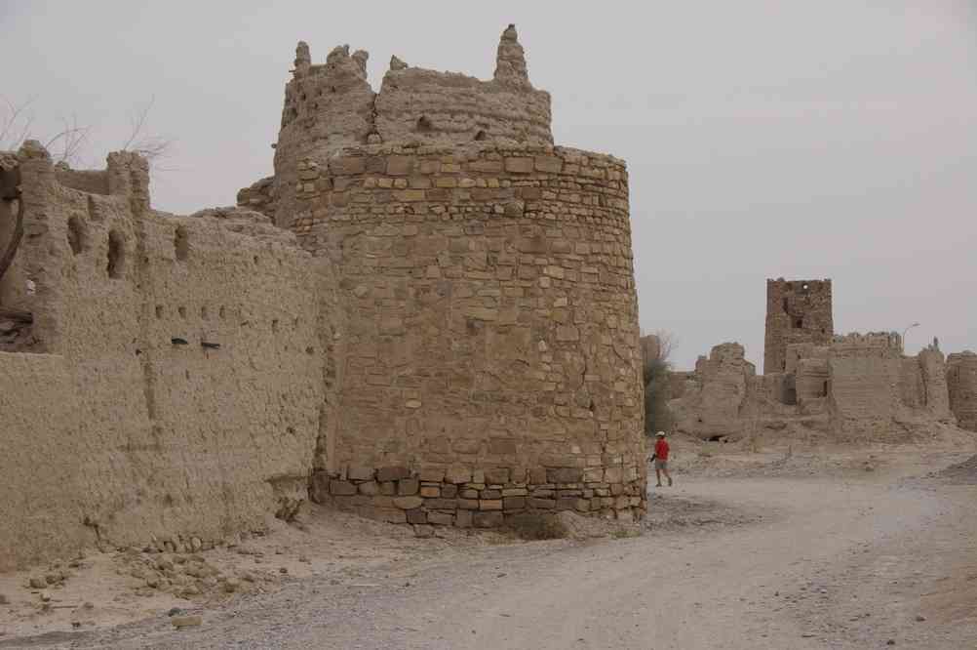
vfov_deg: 16.5
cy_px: 325
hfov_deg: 24.6
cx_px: 488
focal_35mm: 82
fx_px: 2237
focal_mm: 55
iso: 100
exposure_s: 1/250
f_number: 8
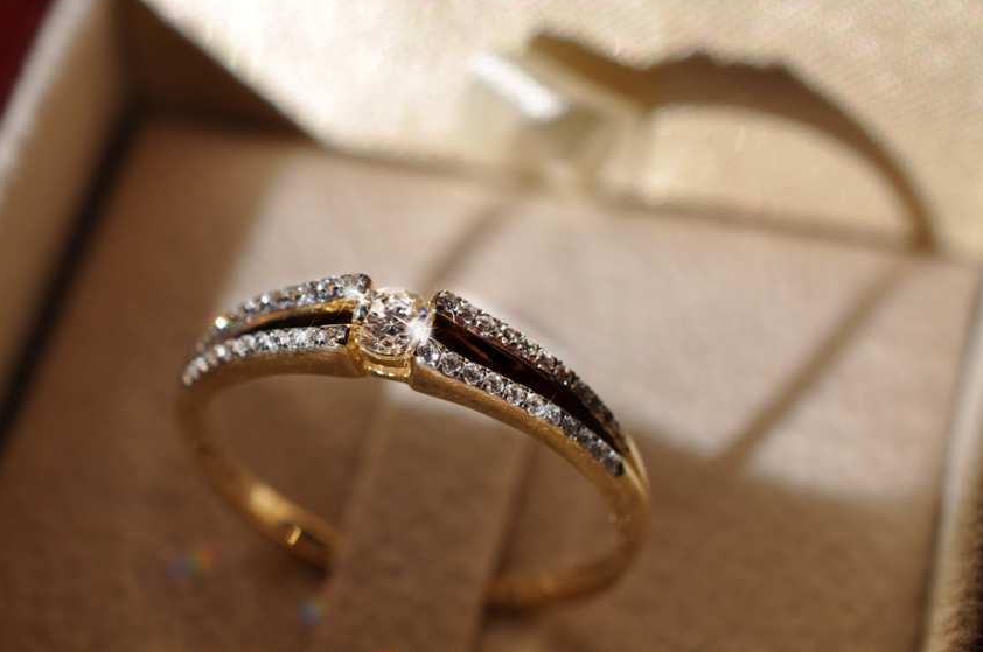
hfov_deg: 27.7
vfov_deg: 18.6
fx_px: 1991
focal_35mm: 73
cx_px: 390
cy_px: 350
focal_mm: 40
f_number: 9.5
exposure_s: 1/350
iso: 200
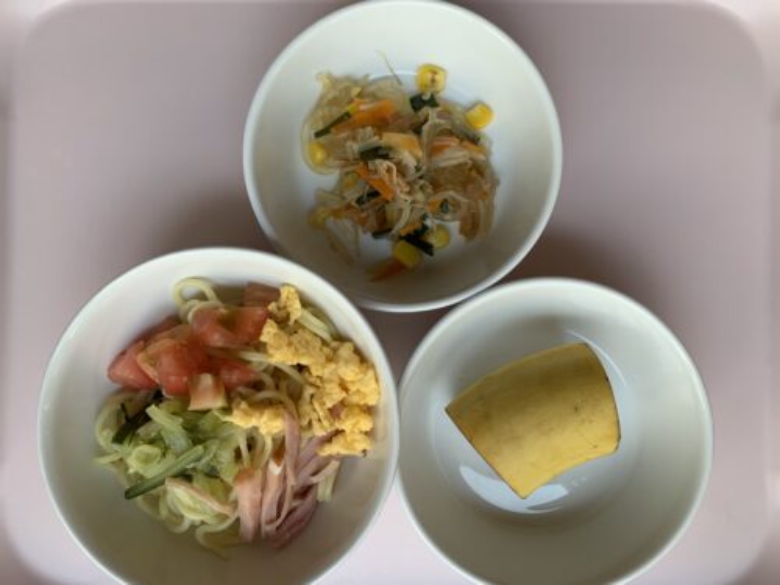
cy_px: 292
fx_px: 586
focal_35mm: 26
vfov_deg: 53.1
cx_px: 390
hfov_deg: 67.3
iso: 25
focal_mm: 4.25
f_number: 1.8
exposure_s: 1/121
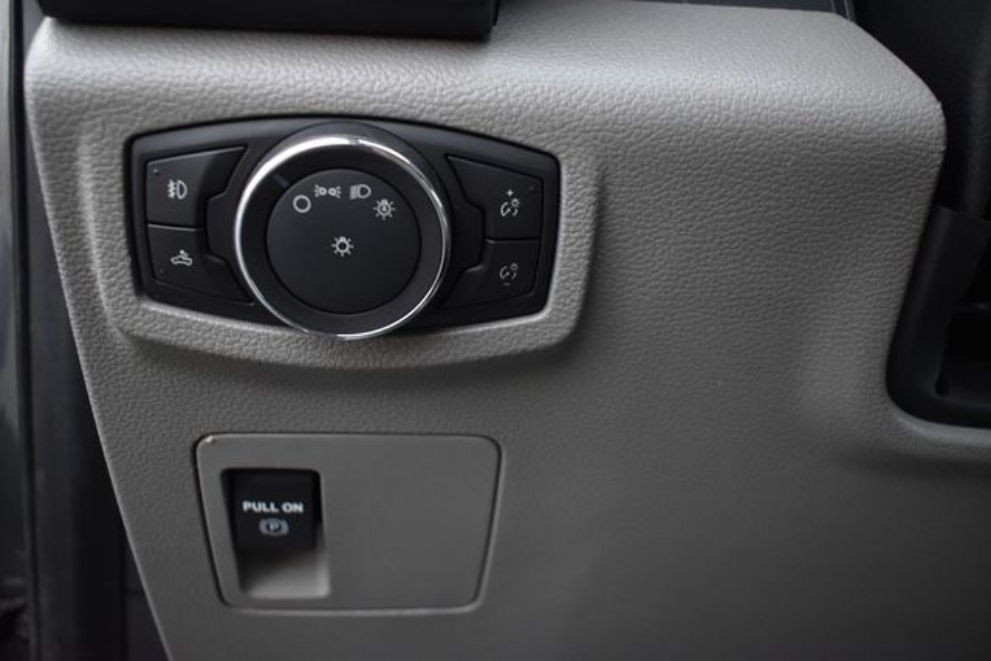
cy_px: 330
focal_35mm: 34
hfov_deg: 55.1
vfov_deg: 38.4
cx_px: 496
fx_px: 950
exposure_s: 1/125
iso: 1000
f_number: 3.8
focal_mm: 23
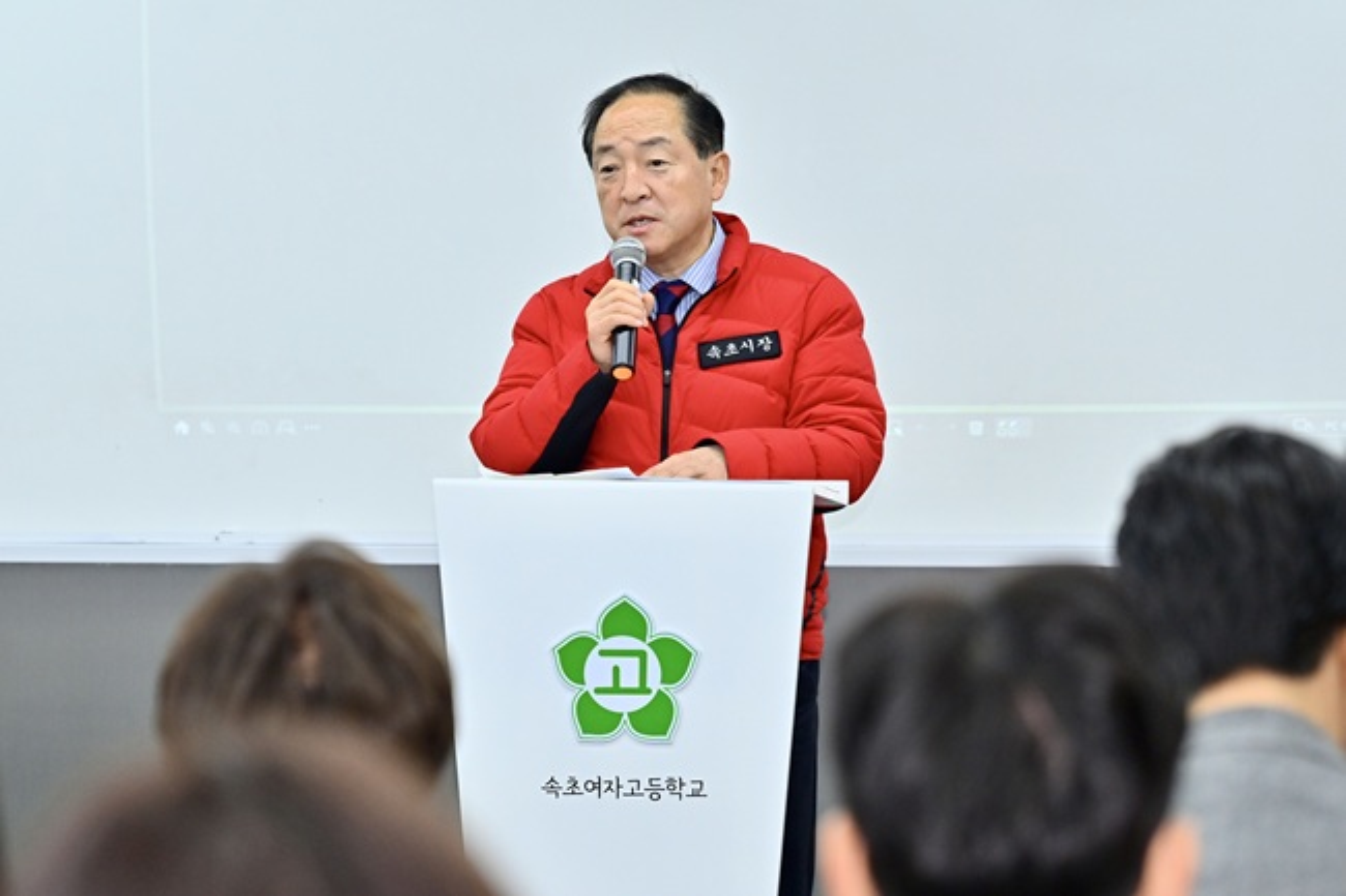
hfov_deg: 17.1
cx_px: 673
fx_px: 4485
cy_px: 448
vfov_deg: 11.4
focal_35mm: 120
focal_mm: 120
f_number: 4
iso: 500
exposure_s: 1/200
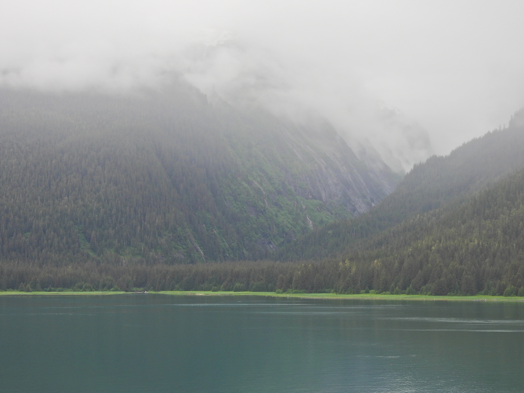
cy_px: 196
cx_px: 262
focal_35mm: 75
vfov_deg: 19.6
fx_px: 1135
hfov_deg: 26.0
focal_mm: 13.4
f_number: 3.5
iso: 100
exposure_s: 1/500
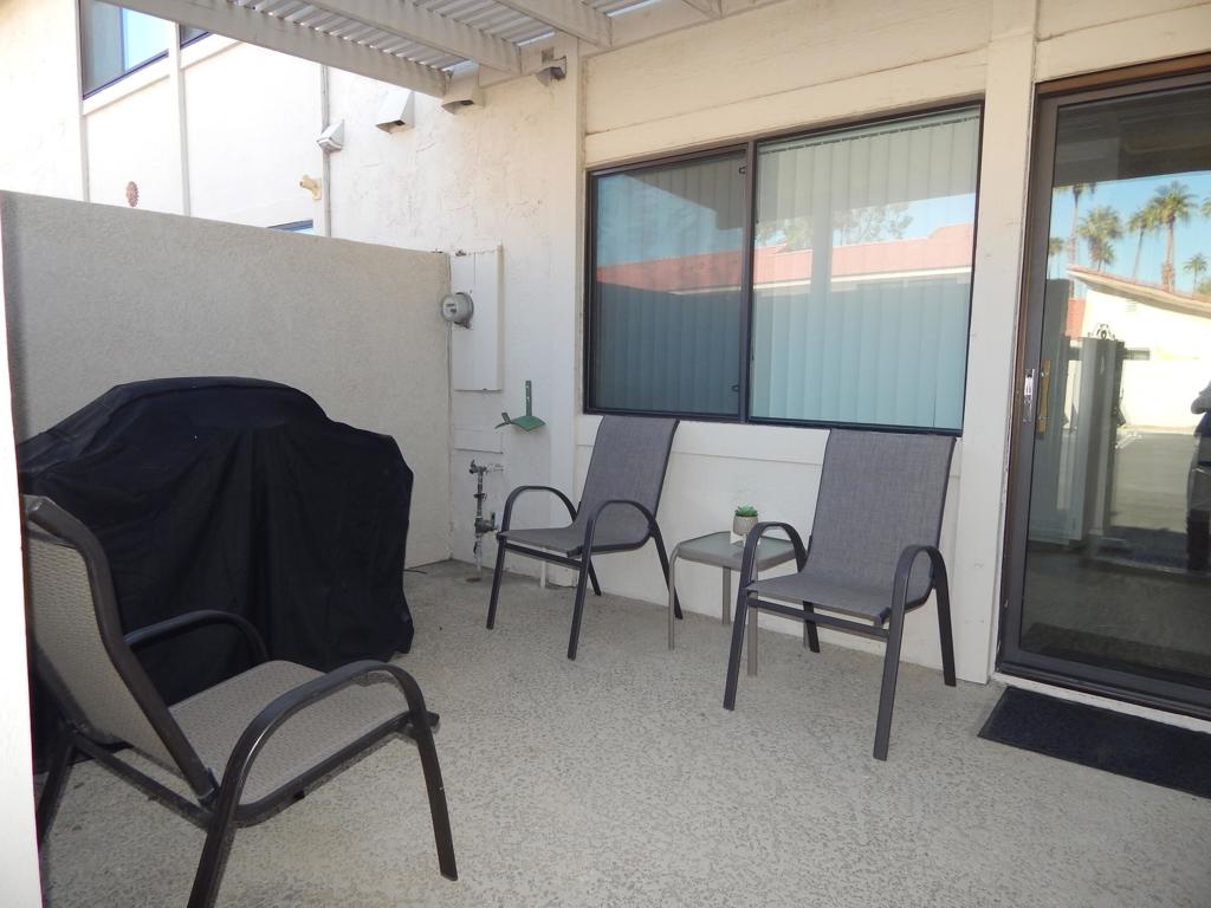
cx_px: 606
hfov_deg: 73.9
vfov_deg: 58.9
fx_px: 805
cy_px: 454
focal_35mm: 23
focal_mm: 4
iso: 125
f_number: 3
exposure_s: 1/200
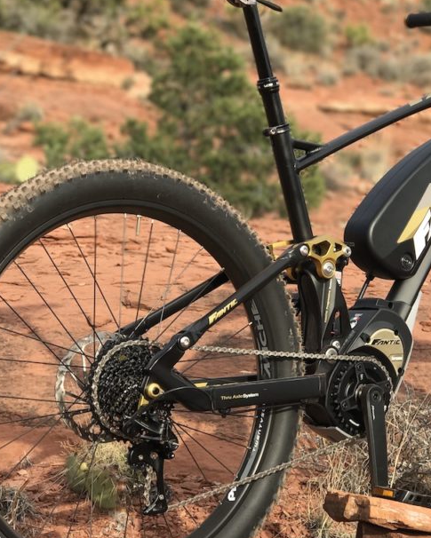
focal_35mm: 94
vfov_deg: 20.4
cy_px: 278
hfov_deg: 16.3
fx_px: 1498
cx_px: 319
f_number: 2.8
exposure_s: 1/320
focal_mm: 6.6
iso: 20
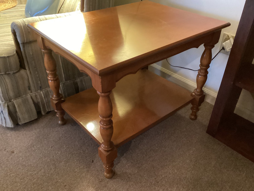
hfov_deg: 58.3
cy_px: 96
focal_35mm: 31
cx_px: 127
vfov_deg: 45.4
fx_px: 227
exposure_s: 1/25
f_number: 2.4
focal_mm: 3.3
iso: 800
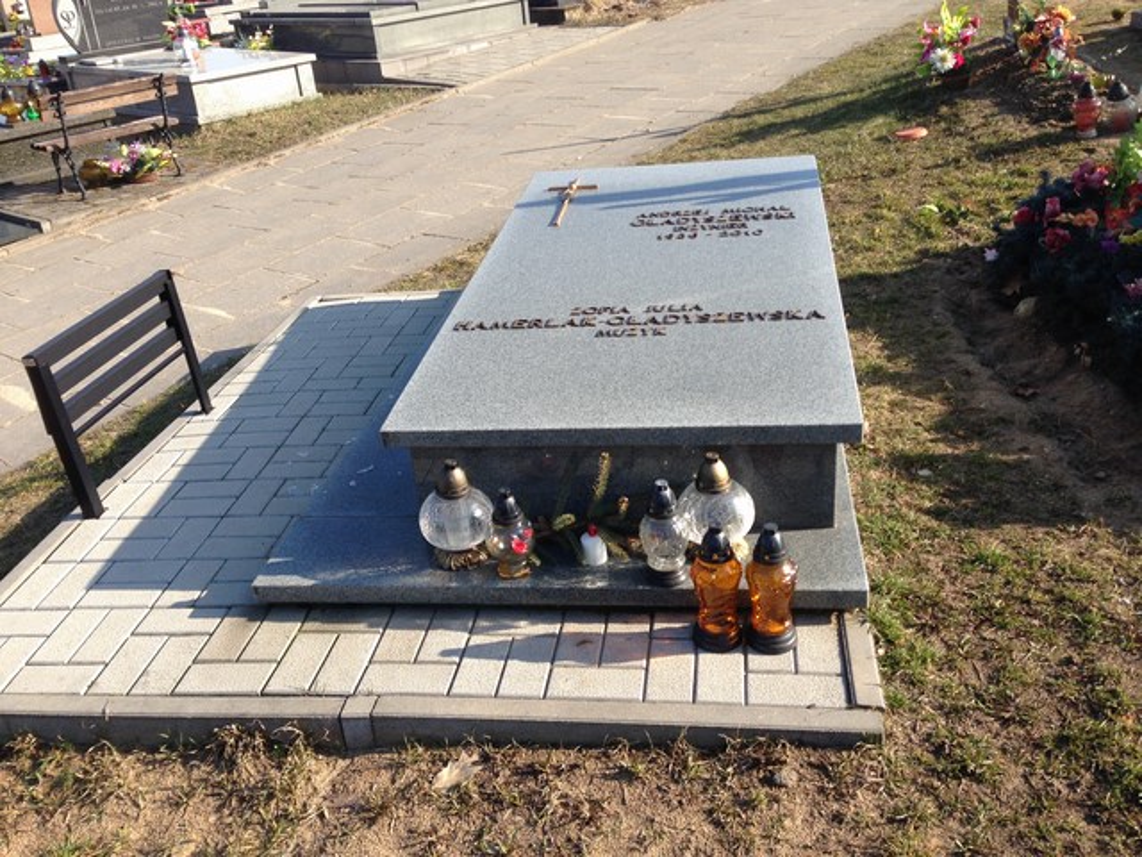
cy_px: 428
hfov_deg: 55.4
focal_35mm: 33
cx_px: 571
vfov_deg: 42.9
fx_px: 1089
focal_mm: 4.12
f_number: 2.4
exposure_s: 1/623
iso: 50
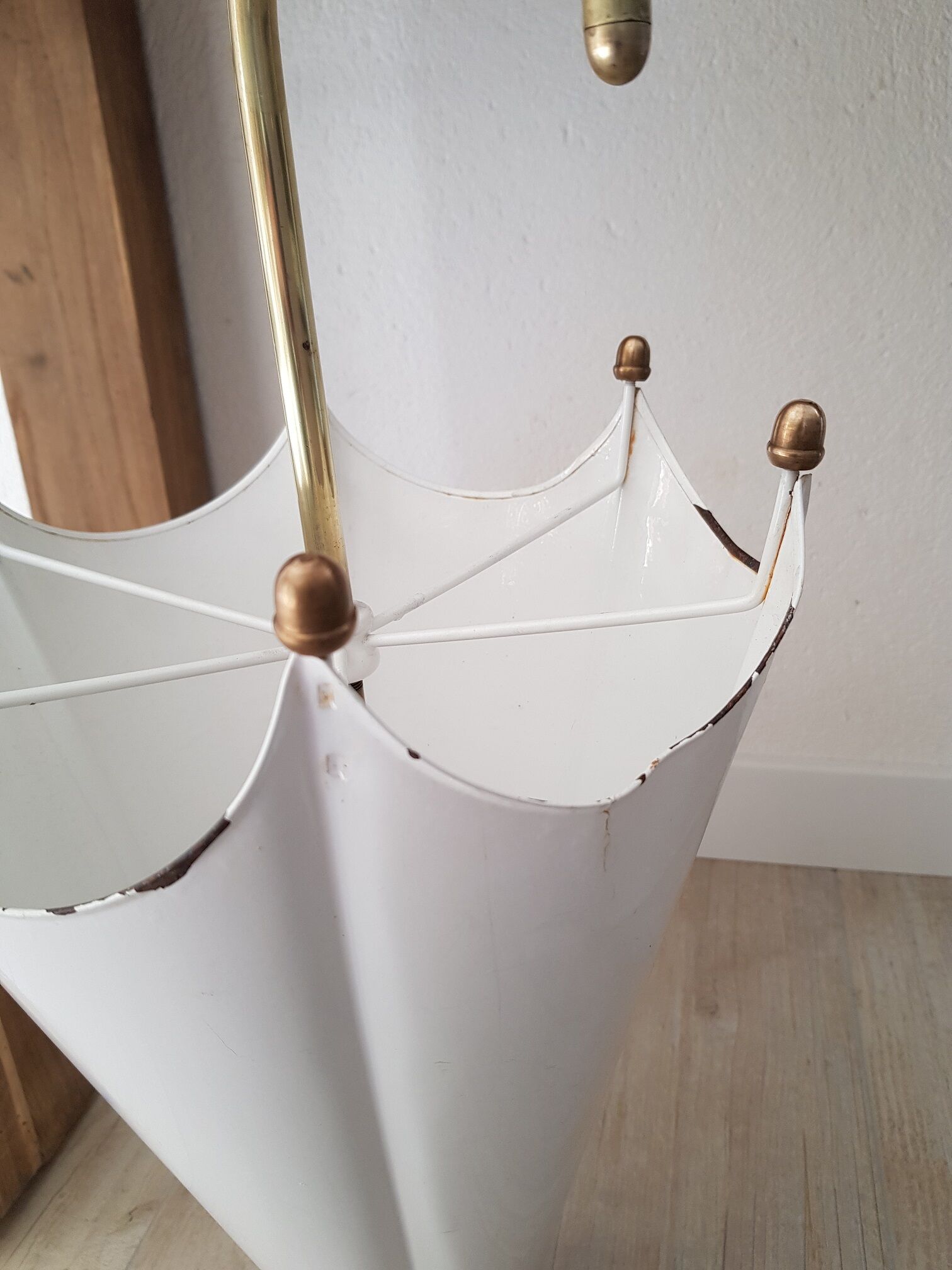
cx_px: 476
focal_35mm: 26
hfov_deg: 53.1
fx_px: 953
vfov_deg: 67.3
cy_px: 635
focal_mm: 4.2
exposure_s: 1/100
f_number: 1.7
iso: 80
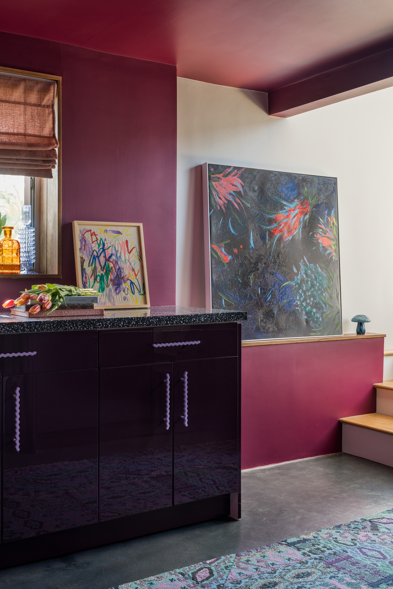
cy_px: 294
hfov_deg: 33.4
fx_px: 655
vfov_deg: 48.5
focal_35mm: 40
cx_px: 196
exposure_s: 1
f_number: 9
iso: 200
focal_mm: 40
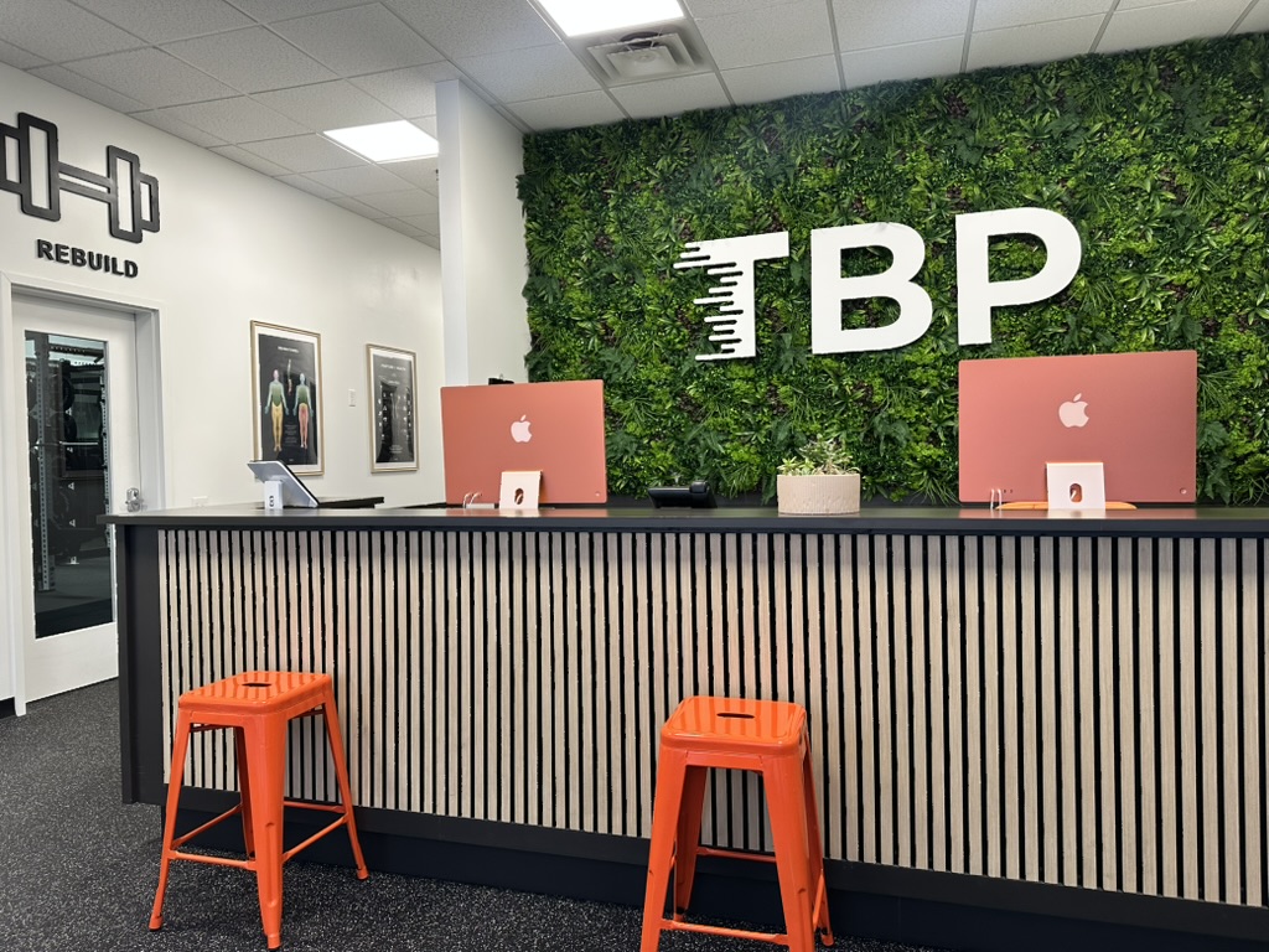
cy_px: 476
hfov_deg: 71.6
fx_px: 880
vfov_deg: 56.8
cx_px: 634
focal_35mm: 24
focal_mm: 6.86
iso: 125
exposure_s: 1/60
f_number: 1.78
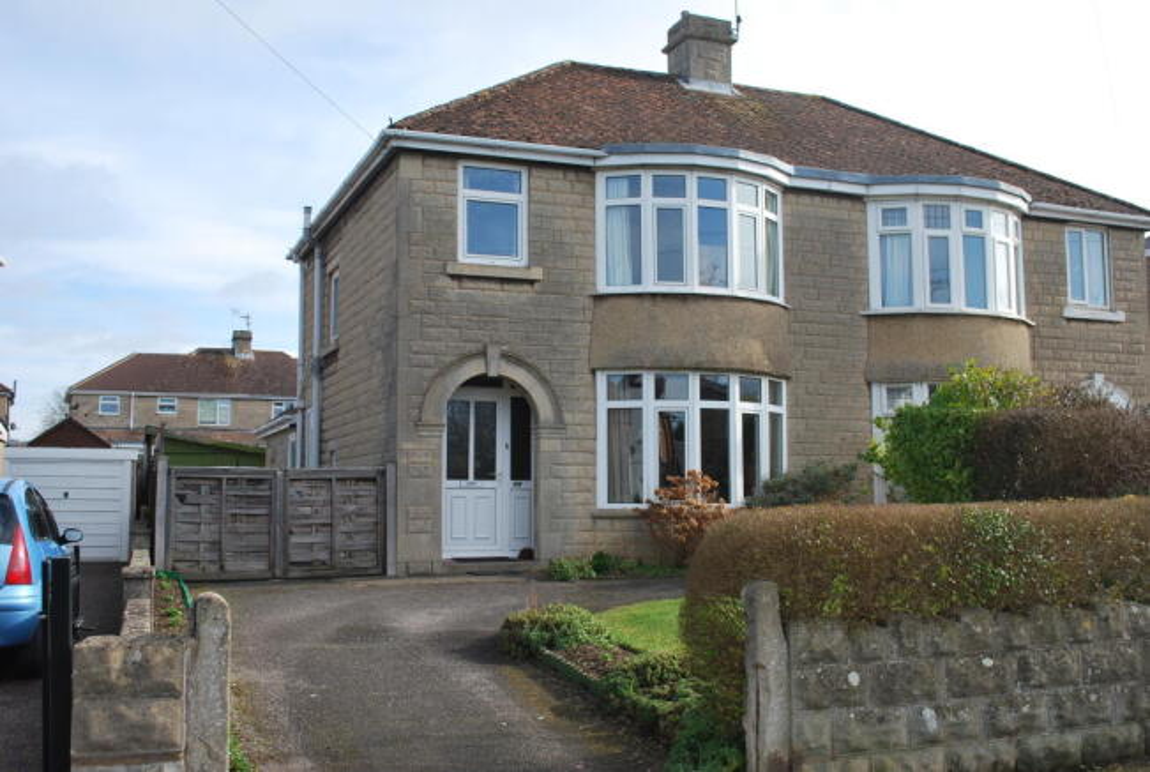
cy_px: 386
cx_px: 575
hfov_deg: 53.0
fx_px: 1152
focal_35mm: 36
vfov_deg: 37.0
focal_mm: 24
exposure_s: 1/200
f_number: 7.1
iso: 100
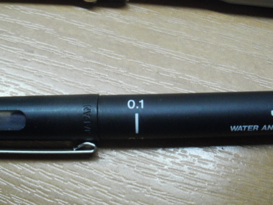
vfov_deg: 32.9
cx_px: 136
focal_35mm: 44
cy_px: 102
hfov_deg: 42.9
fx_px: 347
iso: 500
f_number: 4
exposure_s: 1/15
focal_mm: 7.7
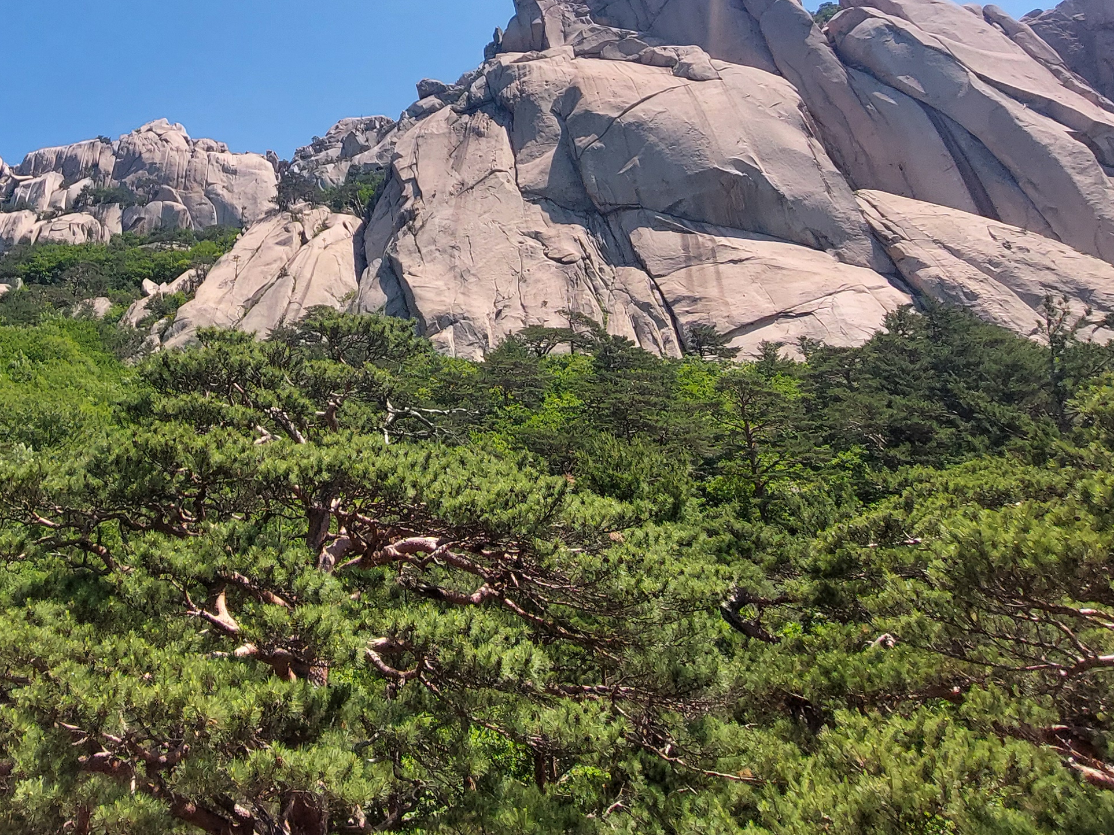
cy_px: 83
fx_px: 869
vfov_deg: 46.4
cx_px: 317
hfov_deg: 62.6
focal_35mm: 27
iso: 50
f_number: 2.2
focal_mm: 1.74
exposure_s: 1/1064
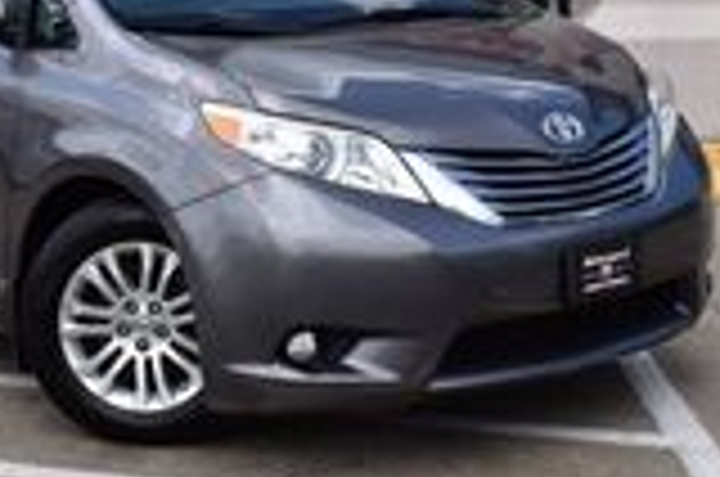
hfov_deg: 20.2
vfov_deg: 13.2
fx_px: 2021
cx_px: 292
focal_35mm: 101
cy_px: -58
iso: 400
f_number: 10
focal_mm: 27
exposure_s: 1/320
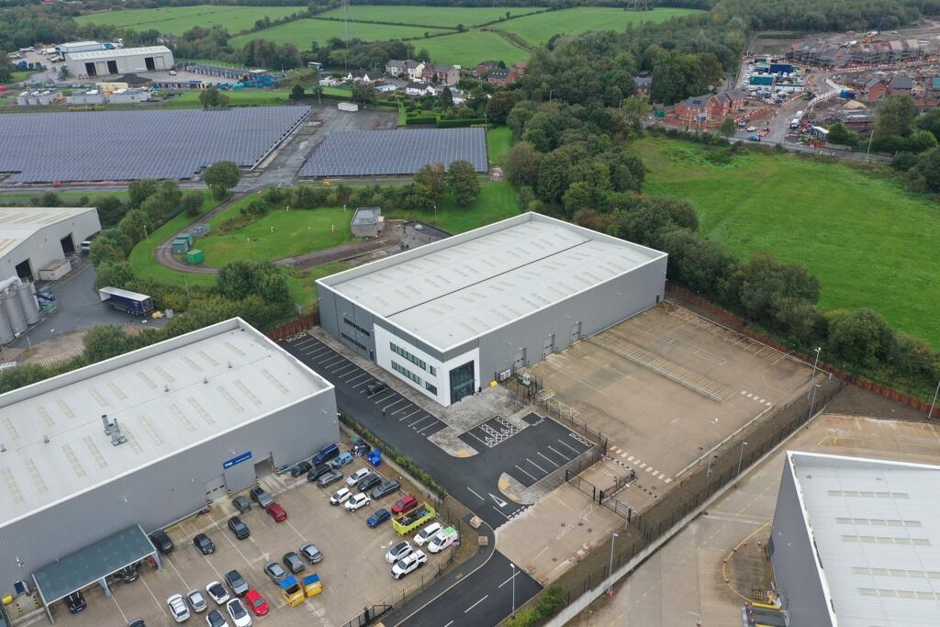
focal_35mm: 28
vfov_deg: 46.4
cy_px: 314
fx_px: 731
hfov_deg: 65.5
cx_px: 470
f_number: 4.5
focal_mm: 10.26
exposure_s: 1/80
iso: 100
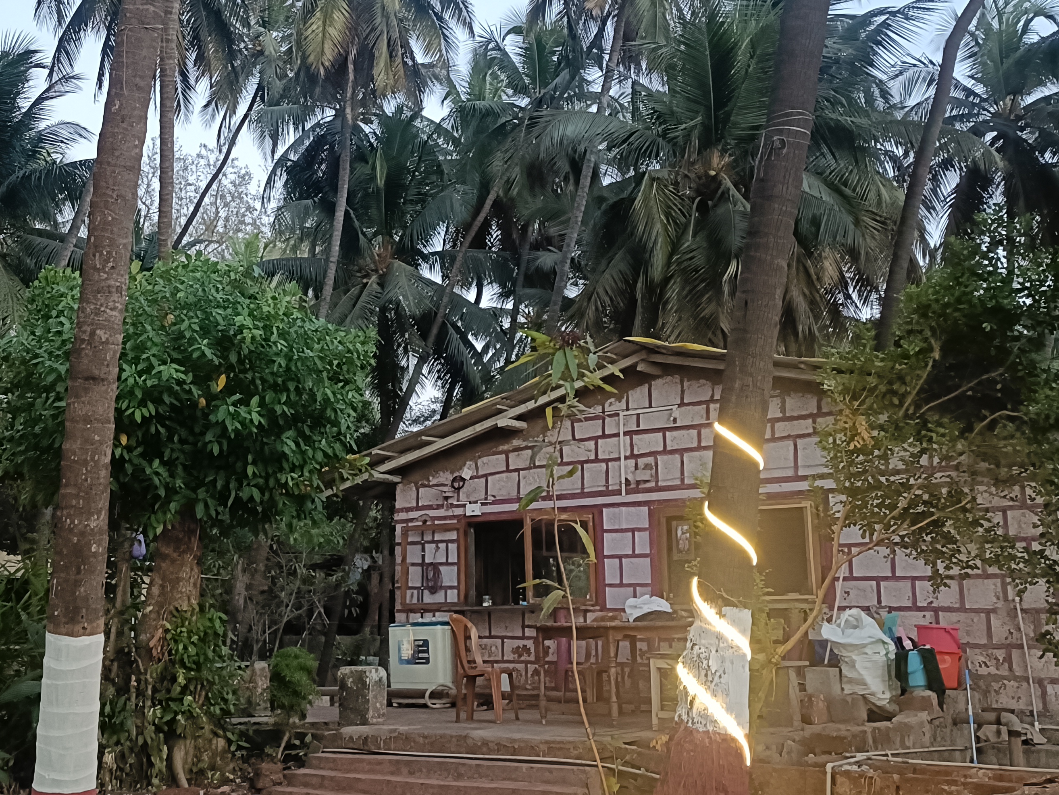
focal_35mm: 44
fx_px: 1346
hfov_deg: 42.6
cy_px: 327
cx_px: 398
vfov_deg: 32.8
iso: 1792
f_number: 1.7
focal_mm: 4.7
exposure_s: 1/50
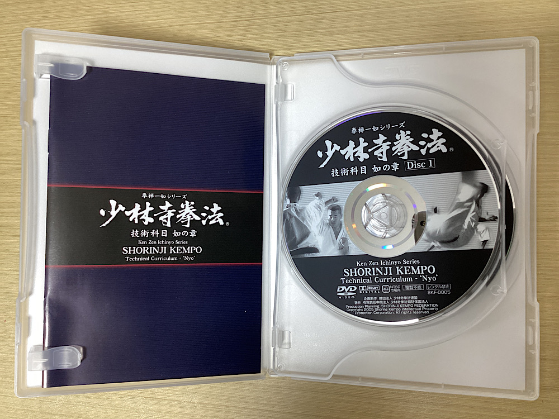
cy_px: 210
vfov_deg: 45.4
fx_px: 501
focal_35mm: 31
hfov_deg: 58.4
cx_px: 280
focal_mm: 3.3
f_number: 2.4
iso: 250
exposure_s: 1/60
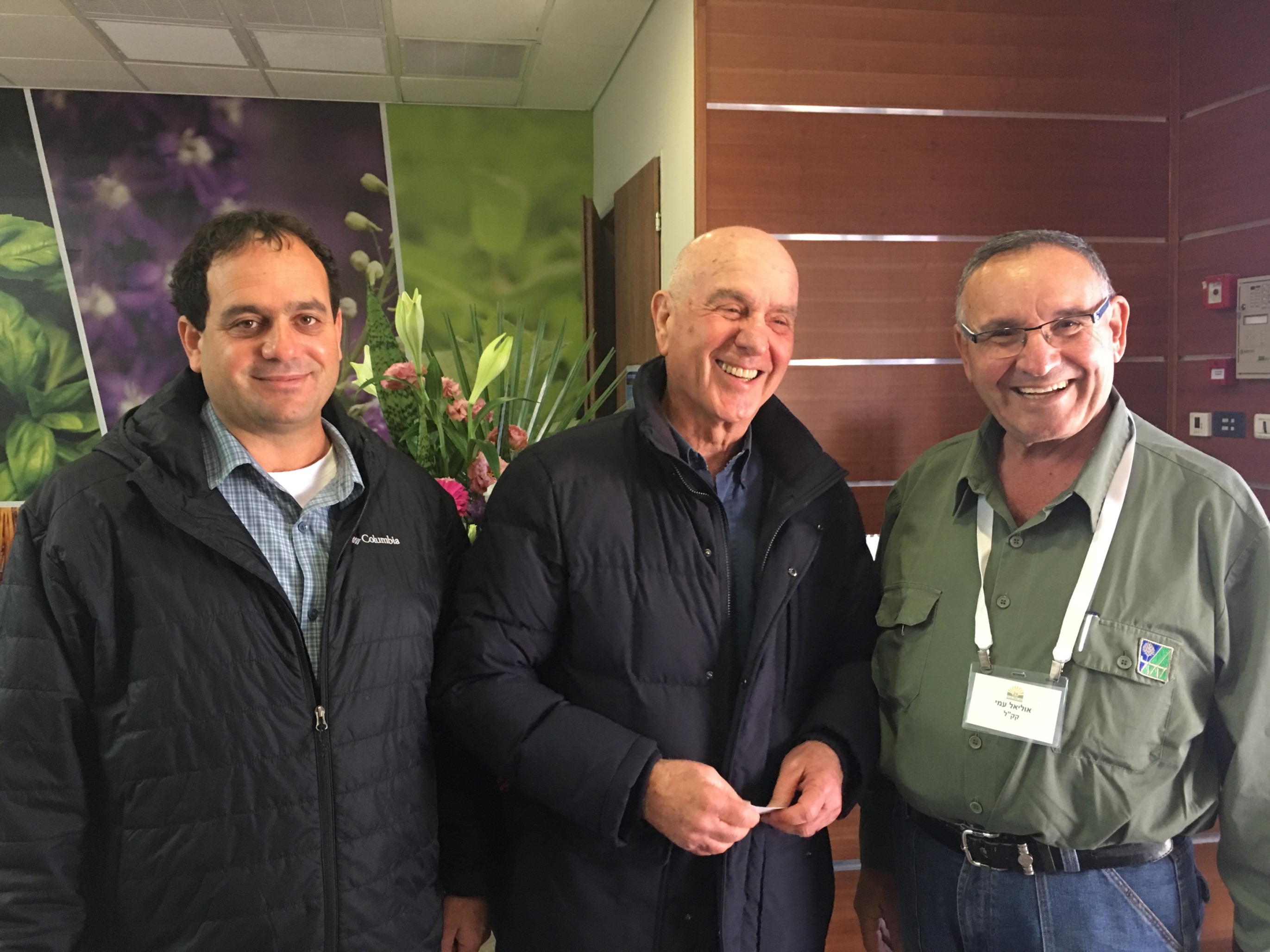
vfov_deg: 48.2
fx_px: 1064
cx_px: 635
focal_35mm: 29
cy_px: 476
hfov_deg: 61.7
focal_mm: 4.15
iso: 80
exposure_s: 1/10
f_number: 2.2
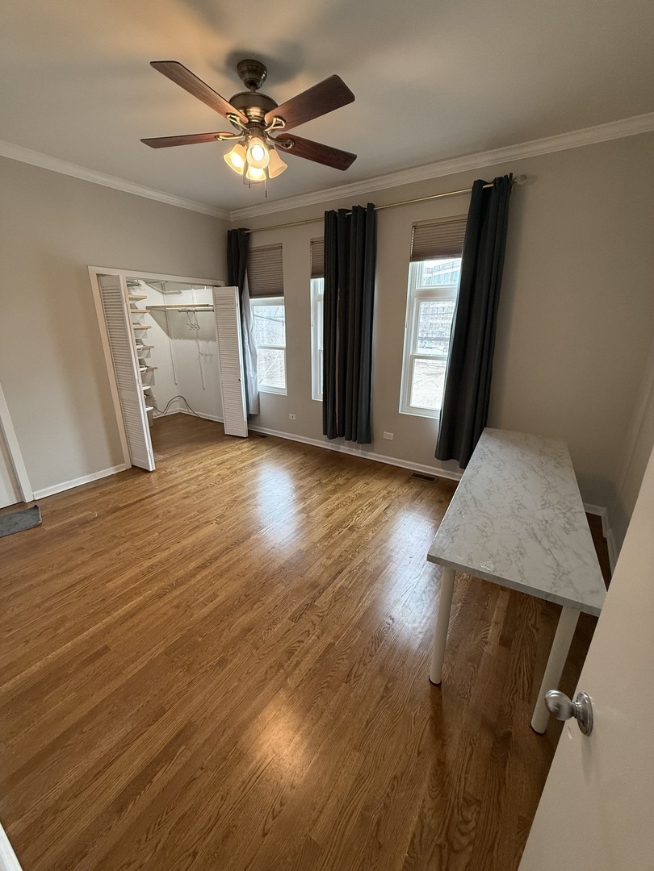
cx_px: 327
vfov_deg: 102.1
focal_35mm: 14
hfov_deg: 85.7
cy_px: 436
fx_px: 353
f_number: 2.2
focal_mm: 2.22
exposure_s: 1/120
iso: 250
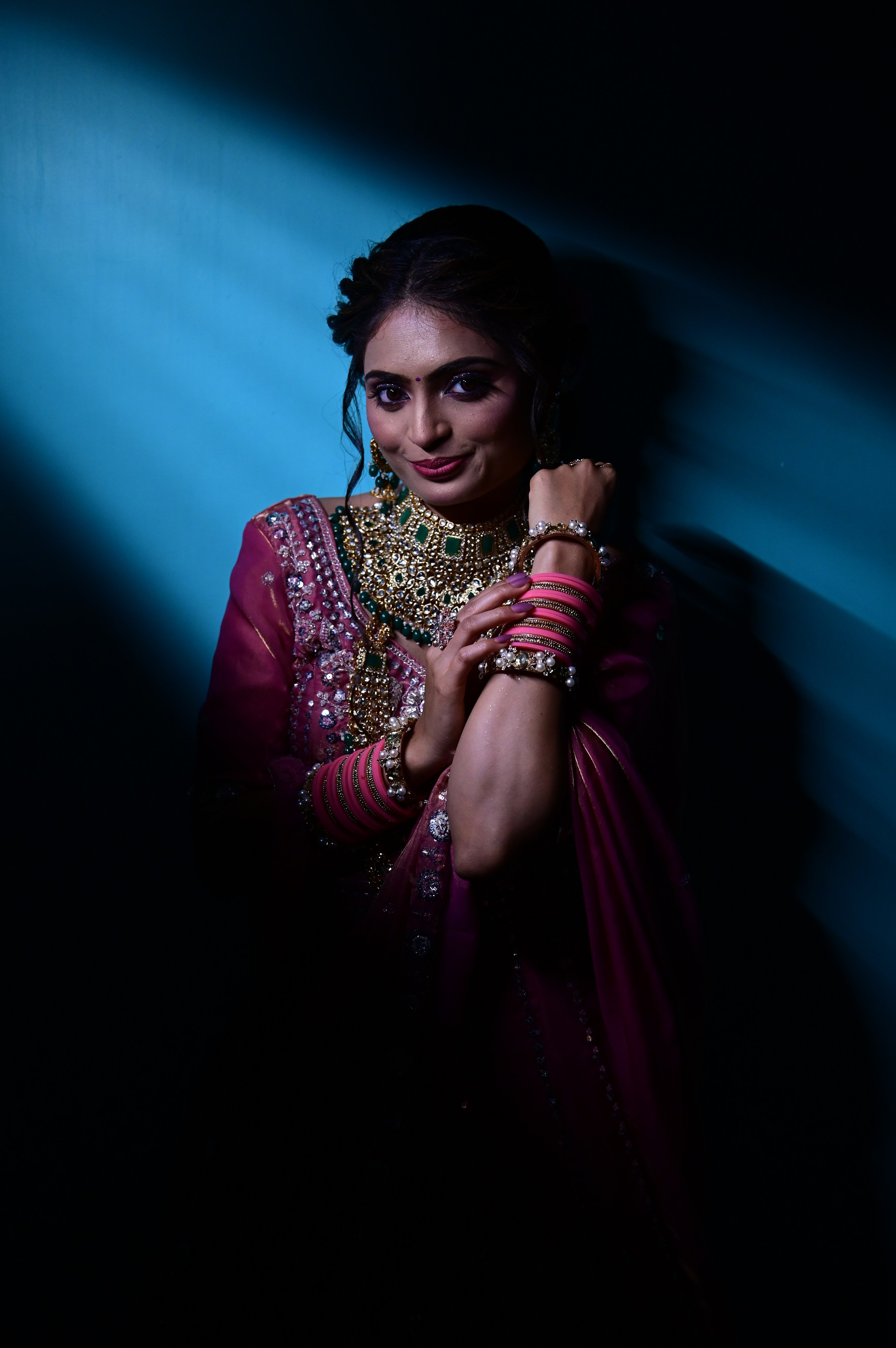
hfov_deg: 31.1
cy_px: 674
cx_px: 448
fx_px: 1608
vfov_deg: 45.5
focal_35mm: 43
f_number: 2.8
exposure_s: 1/200
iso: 2000
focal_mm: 43
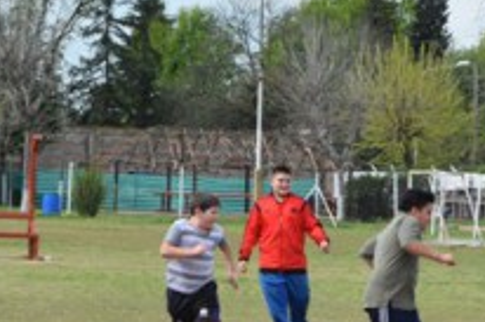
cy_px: 277
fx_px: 2749
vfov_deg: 6.7
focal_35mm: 204
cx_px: 459
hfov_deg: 10.0
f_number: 9
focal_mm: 55
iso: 200
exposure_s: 1/320
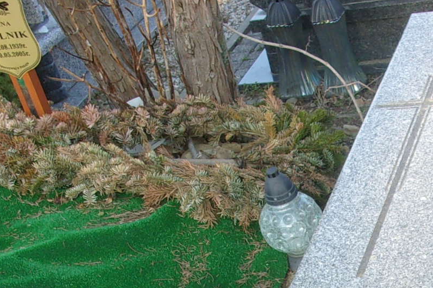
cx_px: 442
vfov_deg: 13.9
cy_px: 391
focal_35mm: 94
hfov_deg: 20.9
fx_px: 1130
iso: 80
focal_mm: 5.1
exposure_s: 1/100
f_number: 3.9
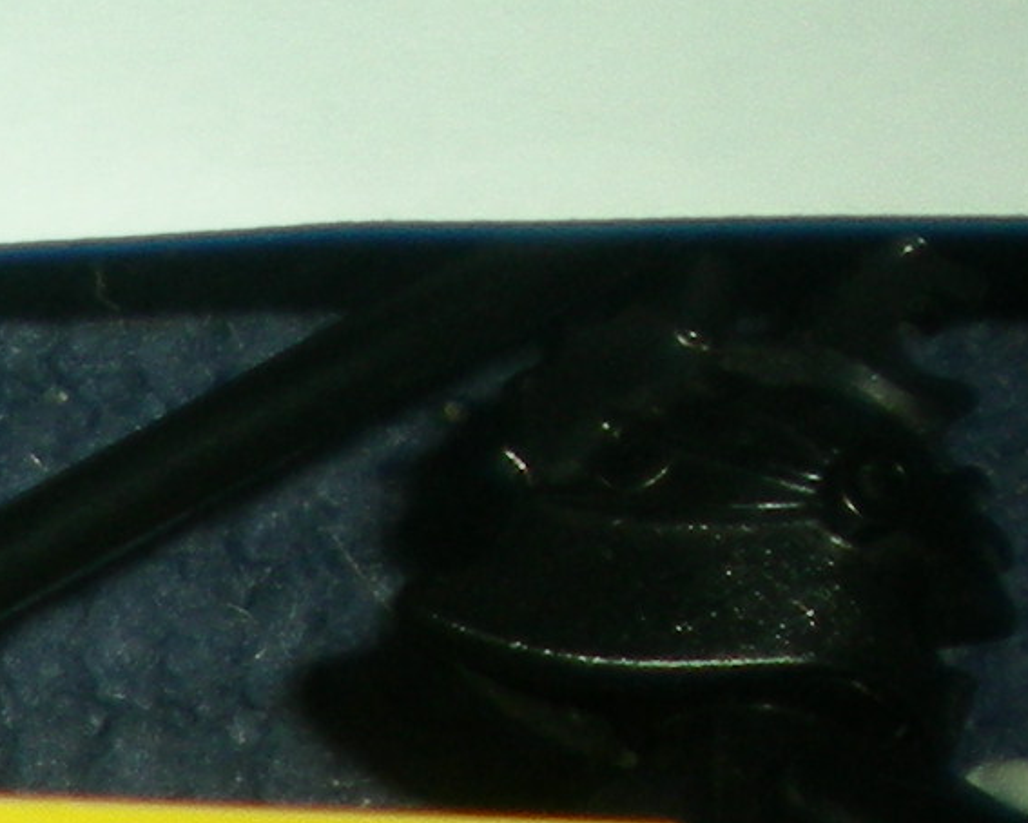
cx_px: -1690
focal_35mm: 201
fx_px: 6117
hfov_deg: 8.5
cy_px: 1418
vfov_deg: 7.5
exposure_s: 1/60
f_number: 3.1
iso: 50
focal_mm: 6.3
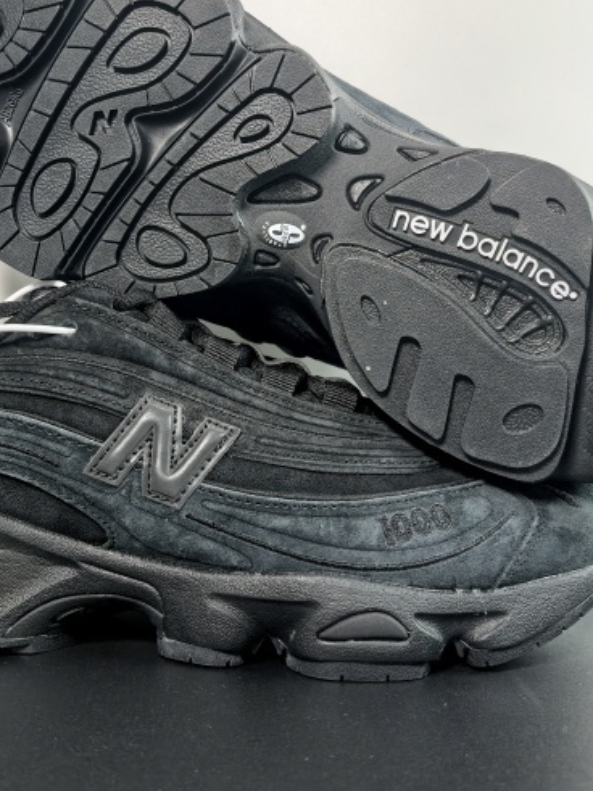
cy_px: 346
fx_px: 1005
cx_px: 213
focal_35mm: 44
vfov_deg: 42.9
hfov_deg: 32.7
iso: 50
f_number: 2
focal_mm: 6.98
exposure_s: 1/119
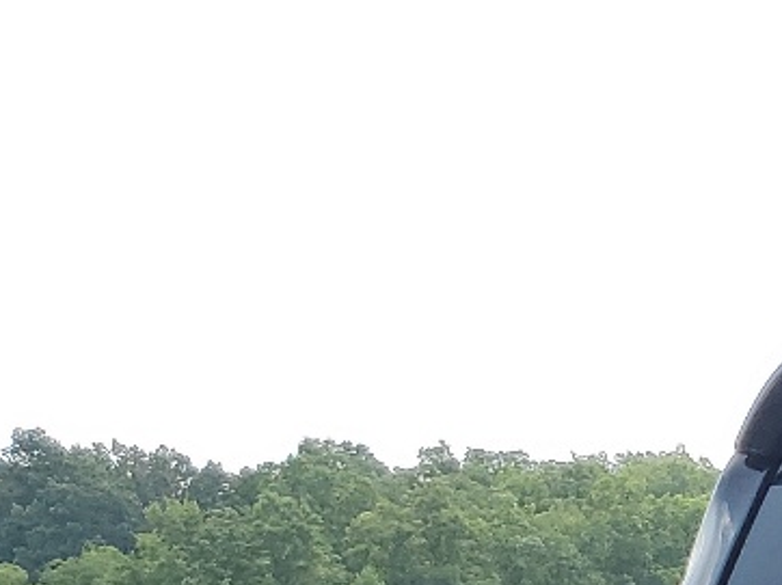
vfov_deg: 11.4
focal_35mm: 115
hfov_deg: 14.5
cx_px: 1525
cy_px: 1233
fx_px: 2596
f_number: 1.5
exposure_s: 1/1429
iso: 50
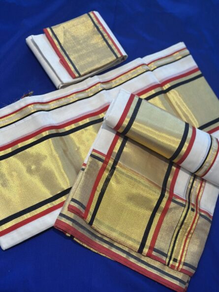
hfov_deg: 30.3
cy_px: 146
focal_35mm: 48
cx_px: 110
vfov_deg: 39.6
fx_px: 405
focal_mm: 6.86
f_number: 1.78
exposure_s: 1/120
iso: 125
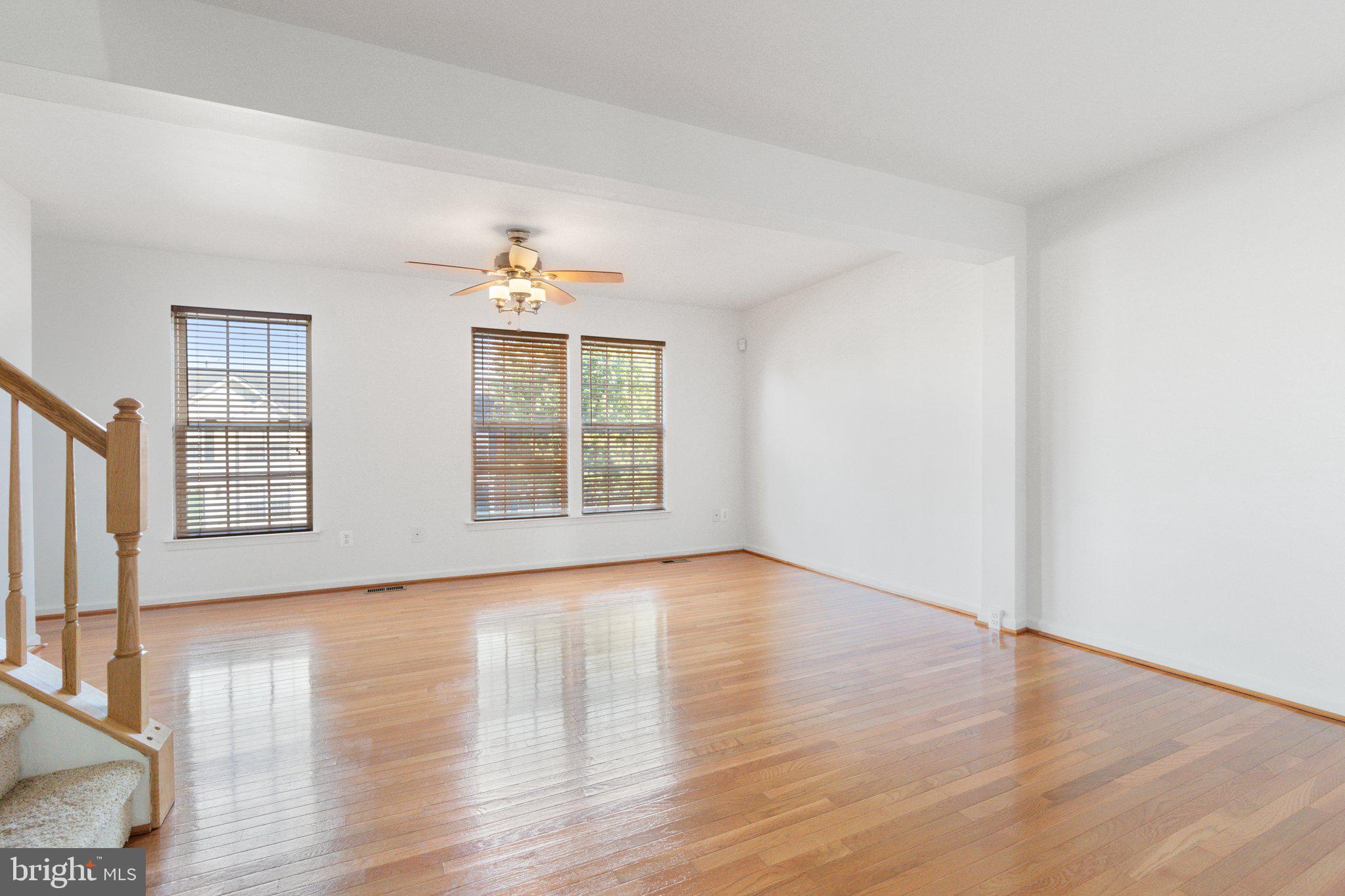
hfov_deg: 96.7
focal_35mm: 16
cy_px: 448
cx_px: 672
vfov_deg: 73.7
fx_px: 598
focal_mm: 16
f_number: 8
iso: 800
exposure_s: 1/800
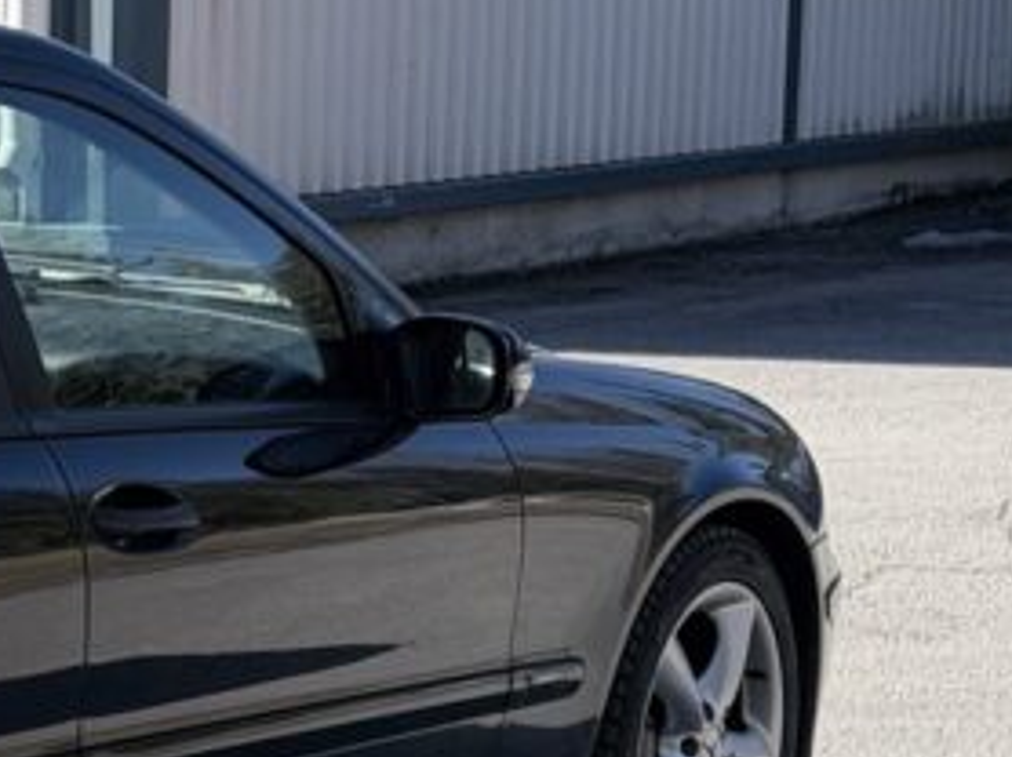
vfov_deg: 8.3
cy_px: 728
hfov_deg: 10.7
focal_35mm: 177
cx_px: -633
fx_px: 5170
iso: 80
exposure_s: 1/2342
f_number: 1.78
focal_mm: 6.76
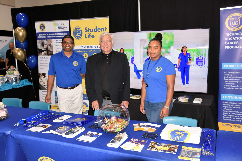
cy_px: 80
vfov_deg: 40.0
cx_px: 121
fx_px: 222
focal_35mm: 33
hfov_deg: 57.2
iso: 1250
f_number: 5.6
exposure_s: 1/60
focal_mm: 22
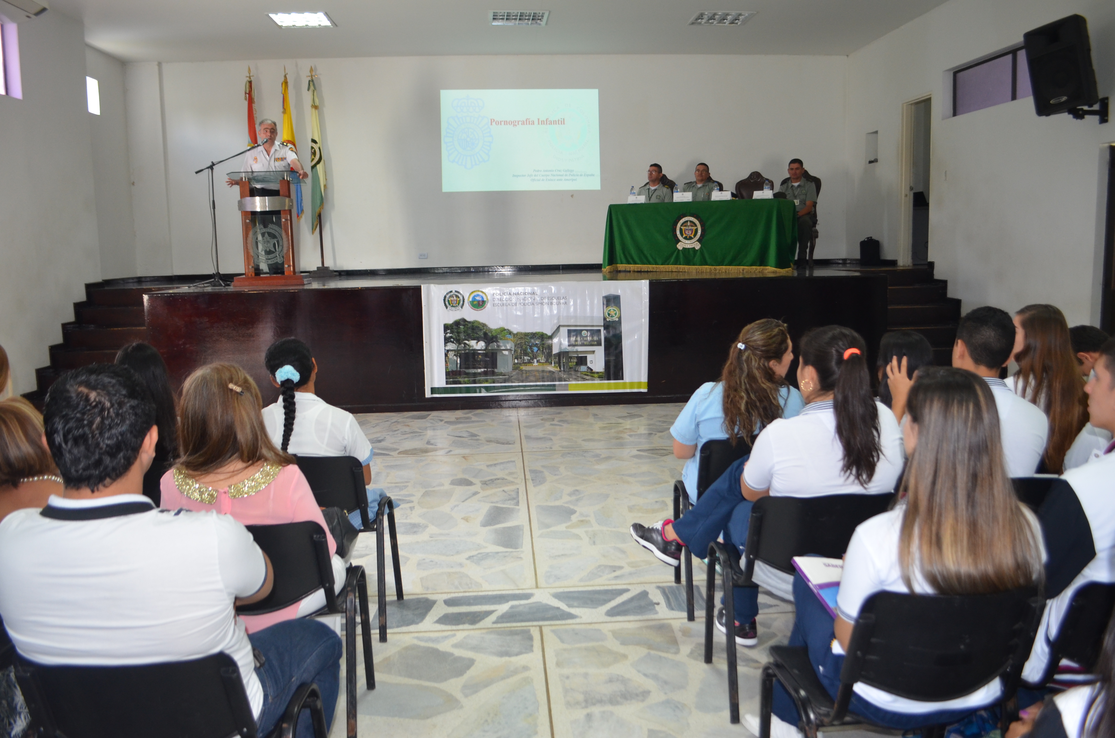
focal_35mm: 27
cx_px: 558
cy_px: 369
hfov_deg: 67.5
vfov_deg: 47.7
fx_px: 835
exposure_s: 1/60
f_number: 3.5
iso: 720
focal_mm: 18
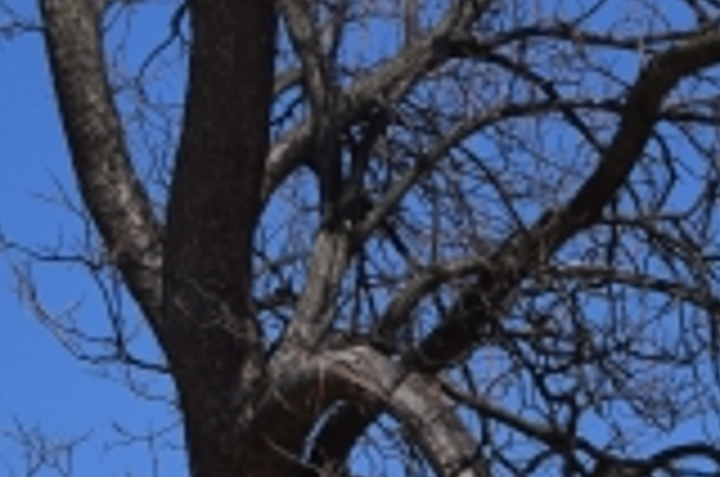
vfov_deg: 4.7
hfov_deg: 6.7
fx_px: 5573
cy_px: 1458
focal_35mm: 279
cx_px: 2088
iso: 200
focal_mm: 29
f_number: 11
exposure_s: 1/500
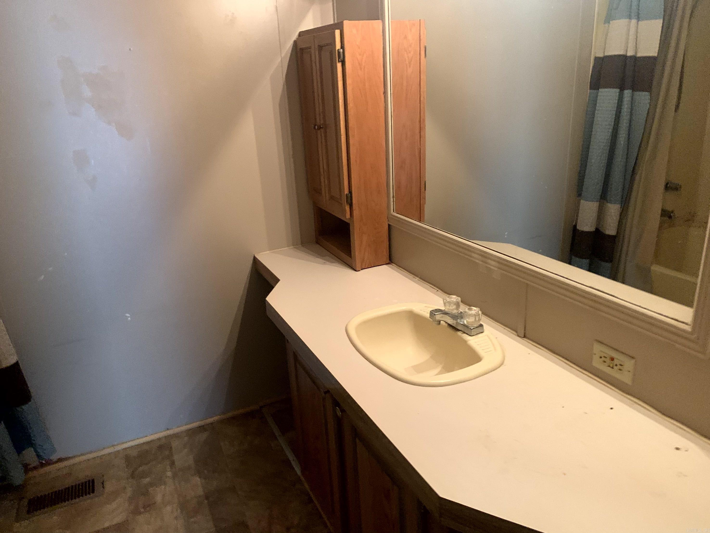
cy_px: 266
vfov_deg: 53.1
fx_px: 533
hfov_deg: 67.3
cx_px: 355
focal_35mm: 26
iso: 400
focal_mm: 4.25
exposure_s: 1/30
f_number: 1.8
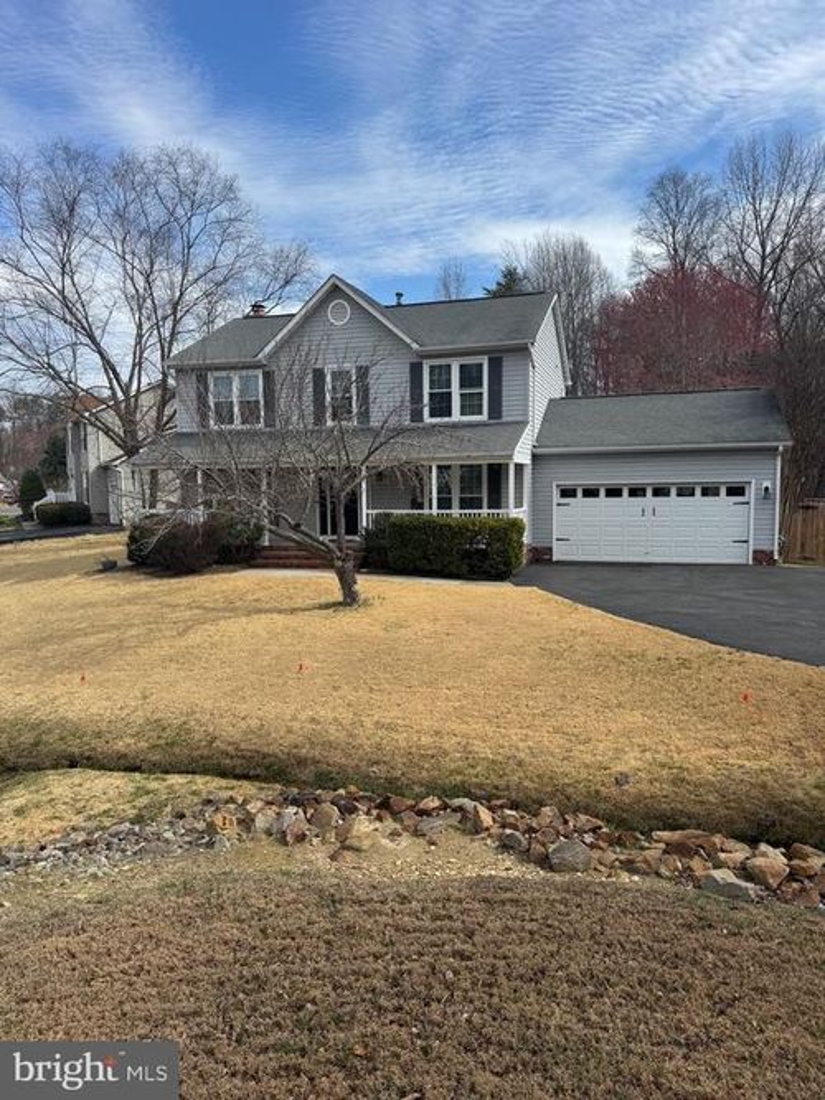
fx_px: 763
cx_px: 412
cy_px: 550
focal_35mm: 24
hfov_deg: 56.8
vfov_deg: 71.6
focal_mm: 6.76
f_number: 1.78
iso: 80
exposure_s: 1/4310
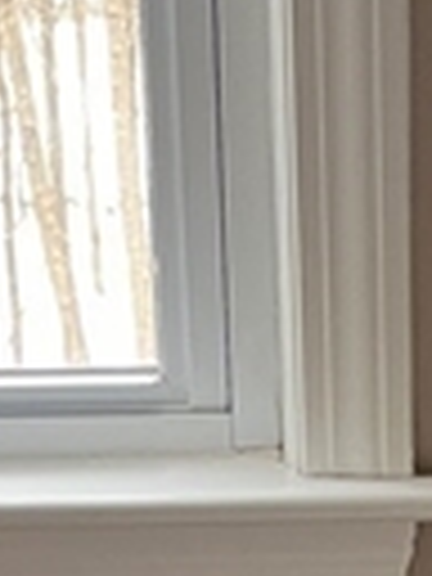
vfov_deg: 11.8
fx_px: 2596
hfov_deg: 9.5
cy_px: 976
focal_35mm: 156
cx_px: 346
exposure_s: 1/60
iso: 200
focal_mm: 5.1
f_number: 1.6
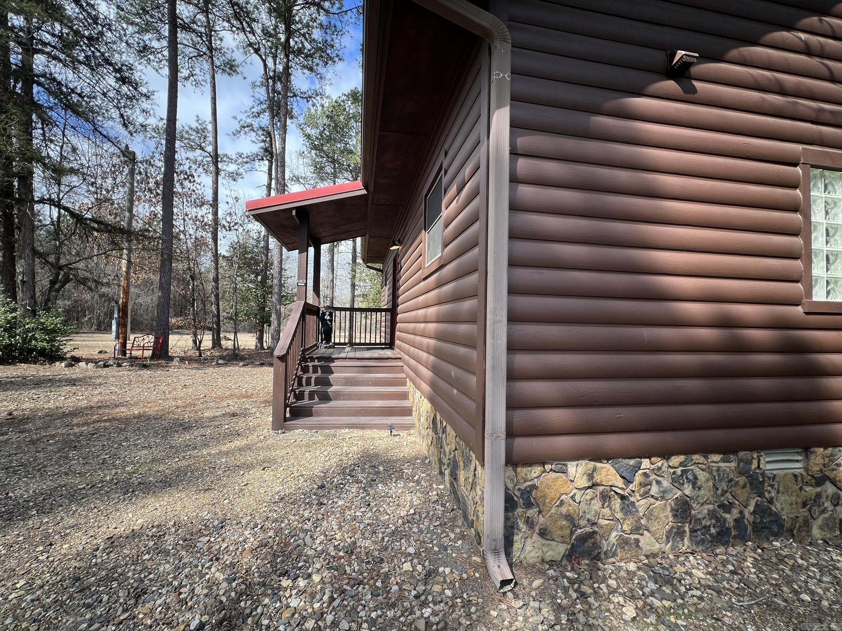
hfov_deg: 106.2
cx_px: 421
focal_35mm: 13
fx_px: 316
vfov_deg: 89.9
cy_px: 316
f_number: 1.8
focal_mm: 1.57
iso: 32
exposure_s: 1/351
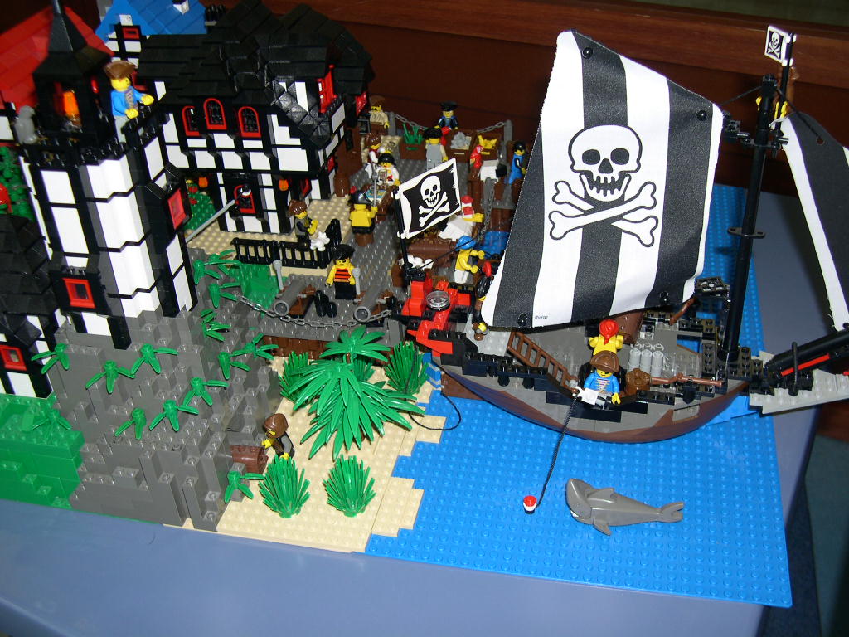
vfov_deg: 37.7
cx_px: 424
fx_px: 932
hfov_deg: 49.0
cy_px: 318
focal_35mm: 38
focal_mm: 8
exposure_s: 1/60
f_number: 2.8
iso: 100
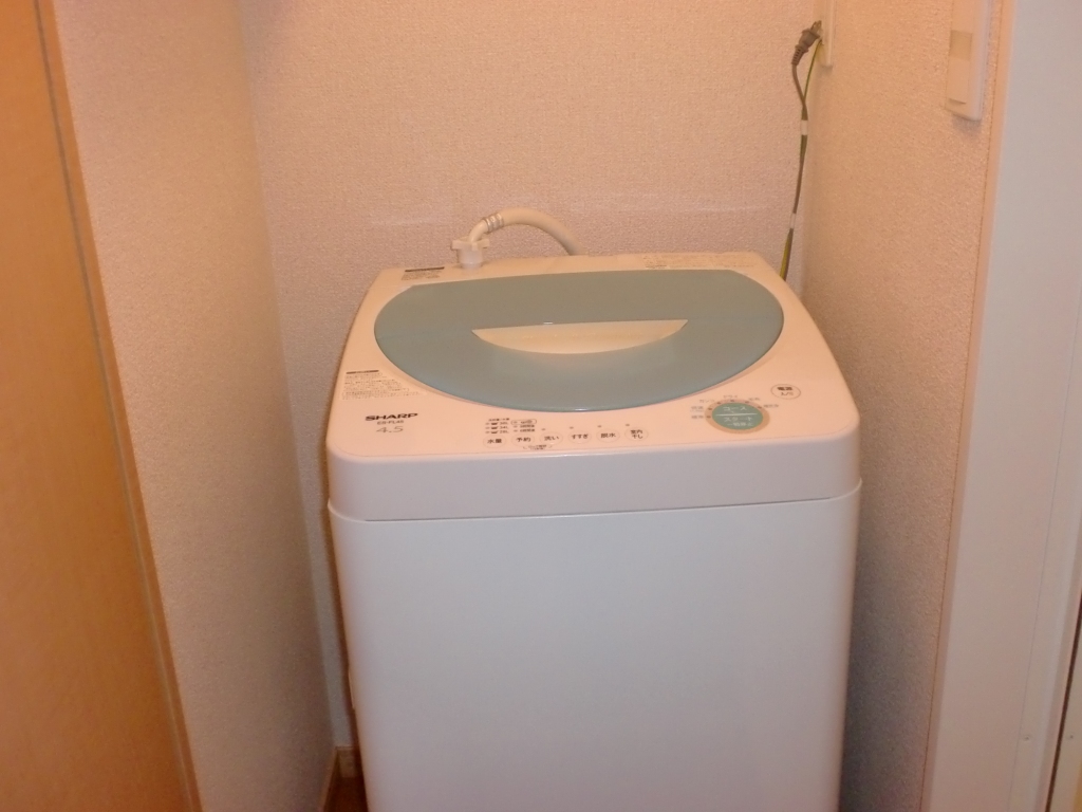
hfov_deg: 52.6
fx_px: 1094
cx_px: 541
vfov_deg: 40.7
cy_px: 406
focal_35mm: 35
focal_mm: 6.3
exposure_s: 1/60
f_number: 3.1
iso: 400
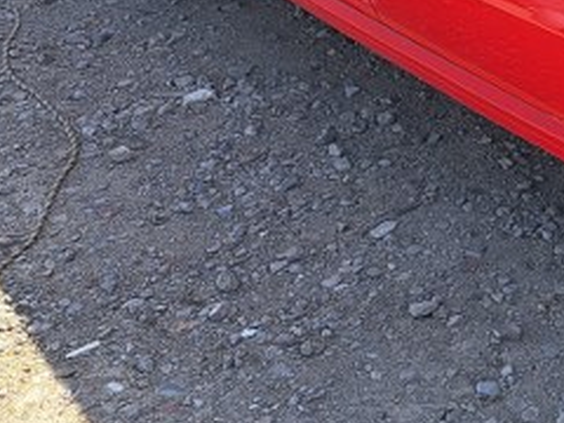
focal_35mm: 80
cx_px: 916
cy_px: -103
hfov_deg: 20.0
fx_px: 1303
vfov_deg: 17.5
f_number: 1.8
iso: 50
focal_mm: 5.23
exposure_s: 1/542
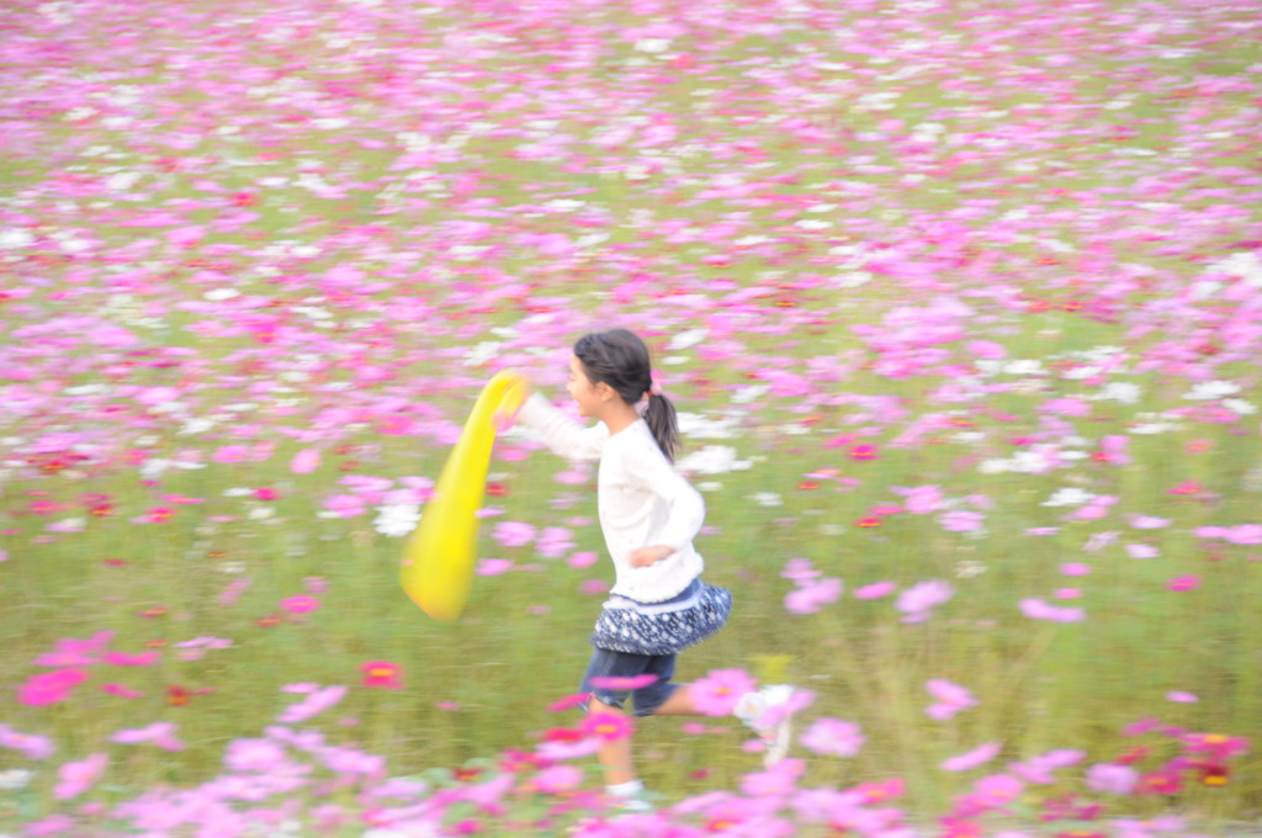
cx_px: 631
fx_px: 6827
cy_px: 419
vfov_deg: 7.0
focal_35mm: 195
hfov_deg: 10.6
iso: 400
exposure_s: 1/60
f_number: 5.6
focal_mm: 130
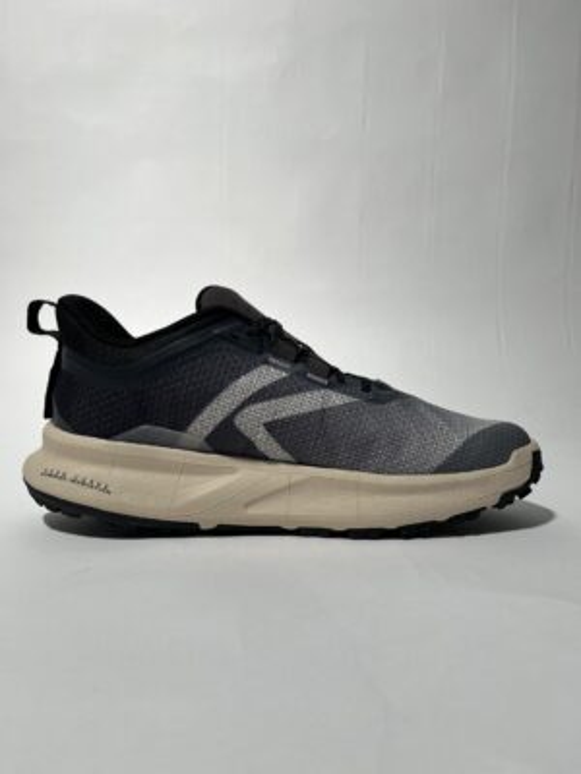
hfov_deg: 53.1
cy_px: 387
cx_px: 290
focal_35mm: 26
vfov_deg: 67.3
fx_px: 582
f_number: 1.6
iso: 50
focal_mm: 5.1
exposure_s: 1/746
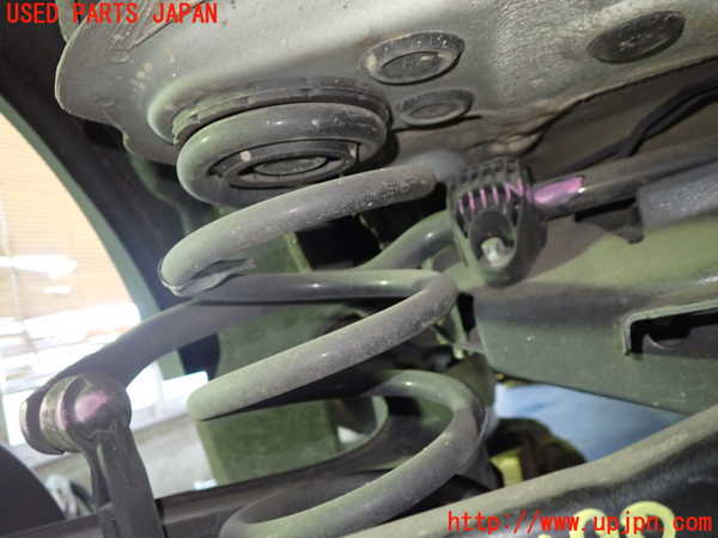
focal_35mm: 30
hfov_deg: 60.0
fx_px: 622
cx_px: 359
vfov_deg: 46.8
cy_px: 269
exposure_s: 1/25
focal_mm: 5.4
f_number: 2.3
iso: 800
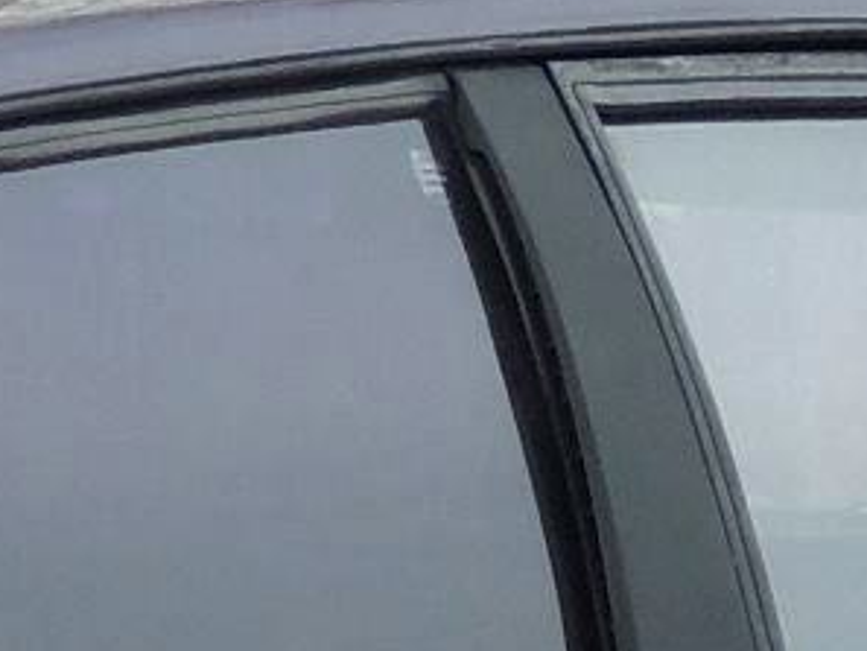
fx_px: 24455
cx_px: -231
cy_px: 1004
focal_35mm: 976
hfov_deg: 2.0
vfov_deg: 1.5
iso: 125
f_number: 4.4
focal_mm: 25.8
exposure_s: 1/125
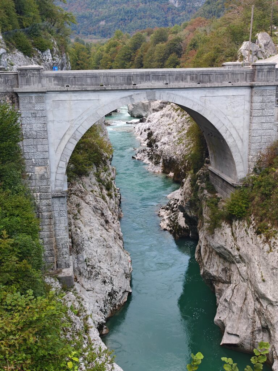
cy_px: 186
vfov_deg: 41.2
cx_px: 139
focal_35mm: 46
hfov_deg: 31.5
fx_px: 493
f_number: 2
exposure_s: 1/100
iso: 155
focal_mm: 8.72
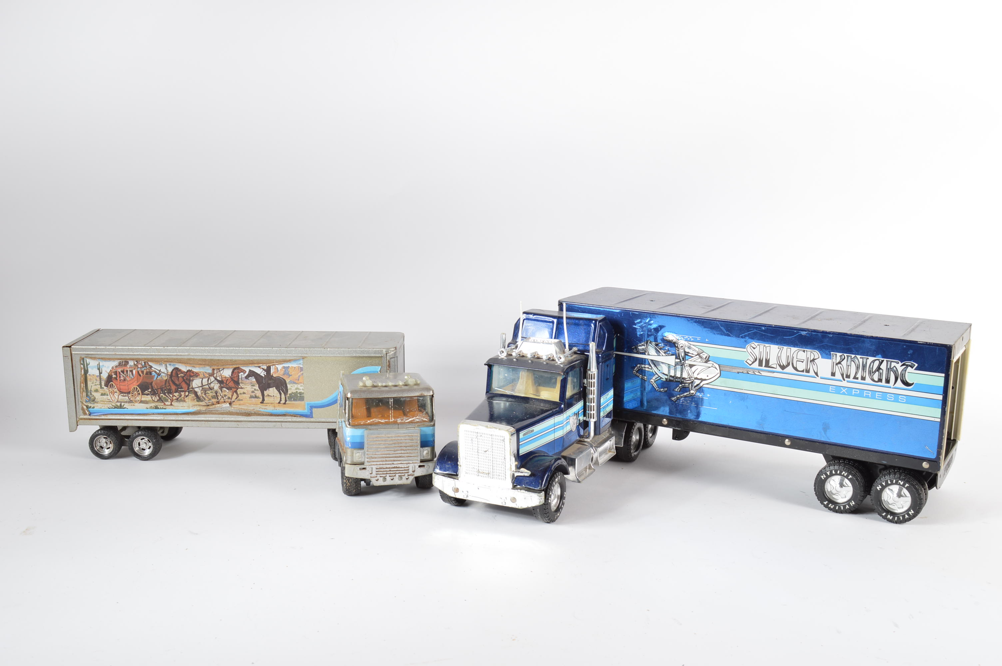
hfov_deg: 51.3
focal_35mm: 38
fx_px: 1043
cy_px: 333
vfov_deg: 35.4
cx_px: 501
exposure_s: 1/125
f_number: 10
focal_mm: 25
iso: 100
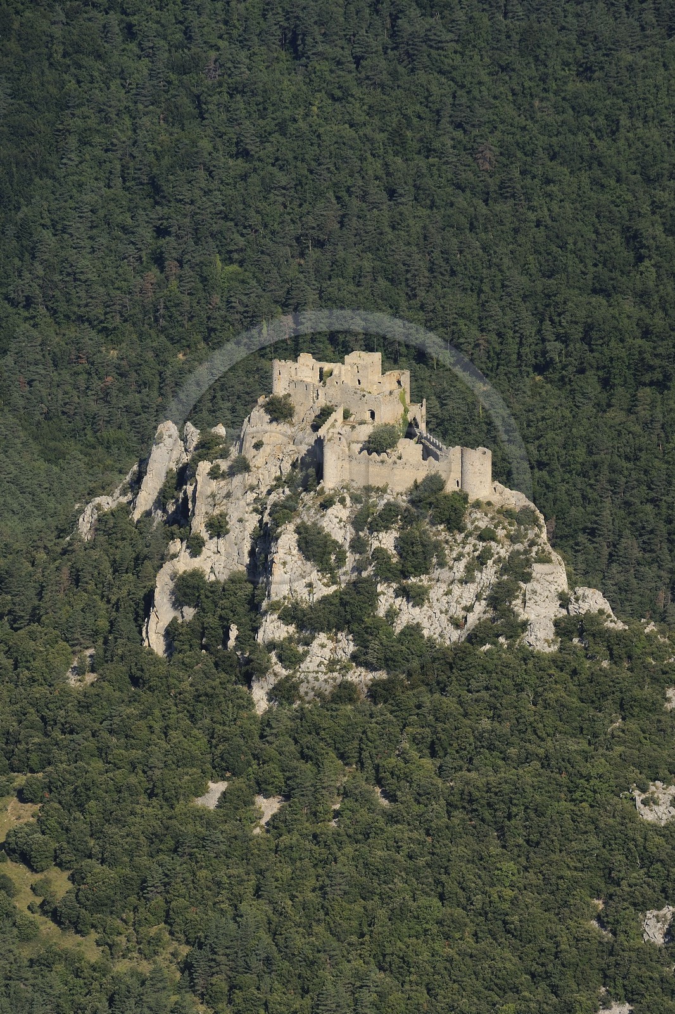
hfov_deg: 6.9
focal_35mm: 200
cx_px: 338
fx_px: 5627
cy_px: 507
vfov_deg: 10.3
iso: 400
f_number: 8
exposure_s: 1/1000
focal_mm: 200
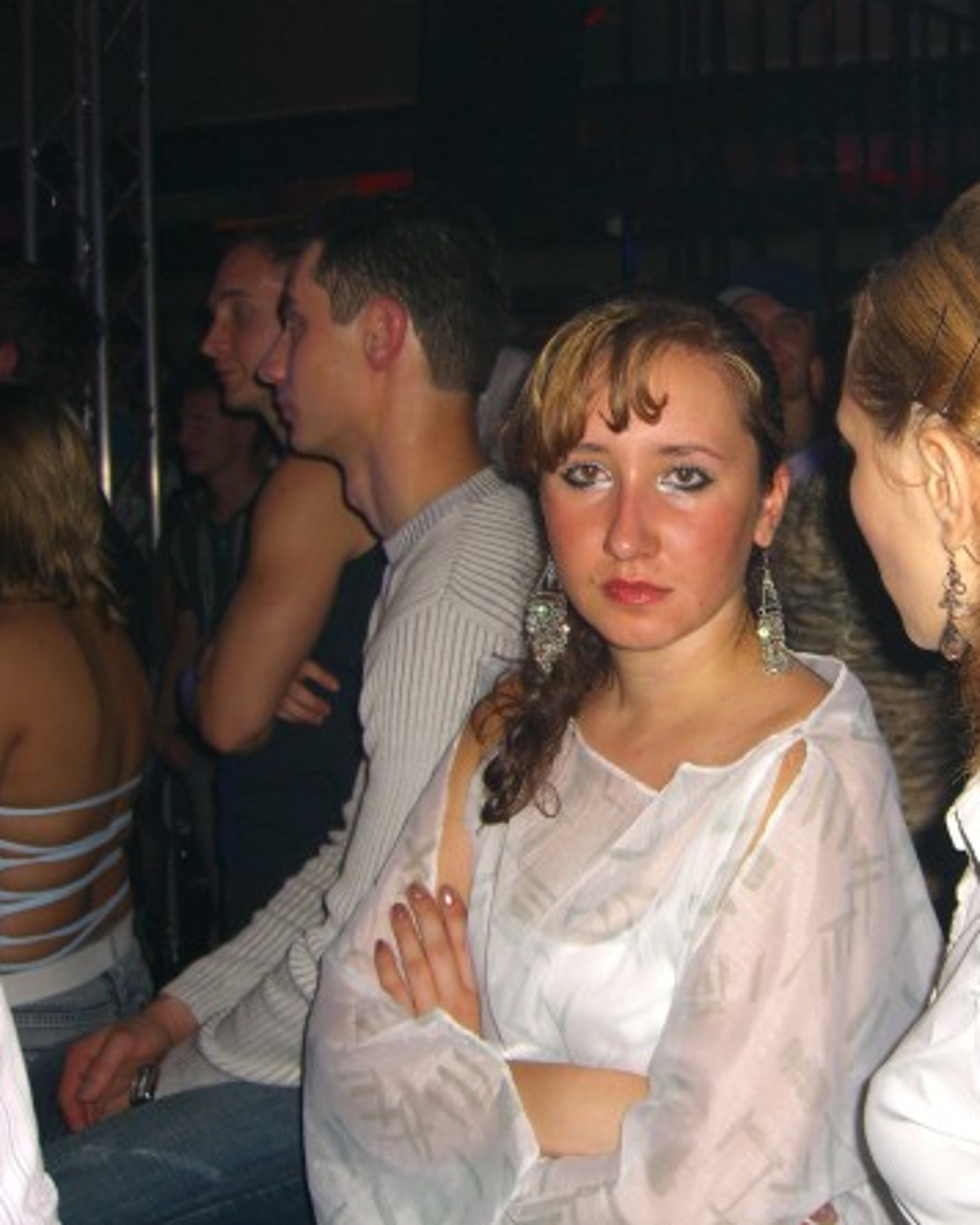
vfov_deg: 37.3
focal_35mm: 50
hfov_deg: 29.8
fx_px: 1813
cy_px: 608
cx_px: 732
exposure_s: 1/60
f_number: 2.8
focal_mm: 7.9
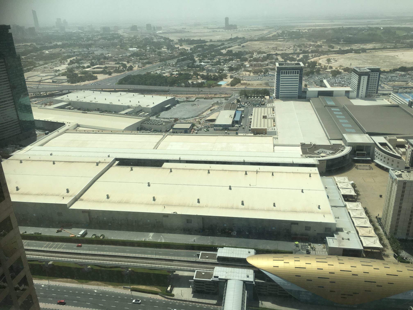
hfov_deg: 61.7
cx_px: 206
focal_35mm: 29
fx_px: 346
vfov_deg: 48.2
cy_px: 155
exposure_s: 1/625
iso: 25
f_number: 2.2
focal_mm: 4.15
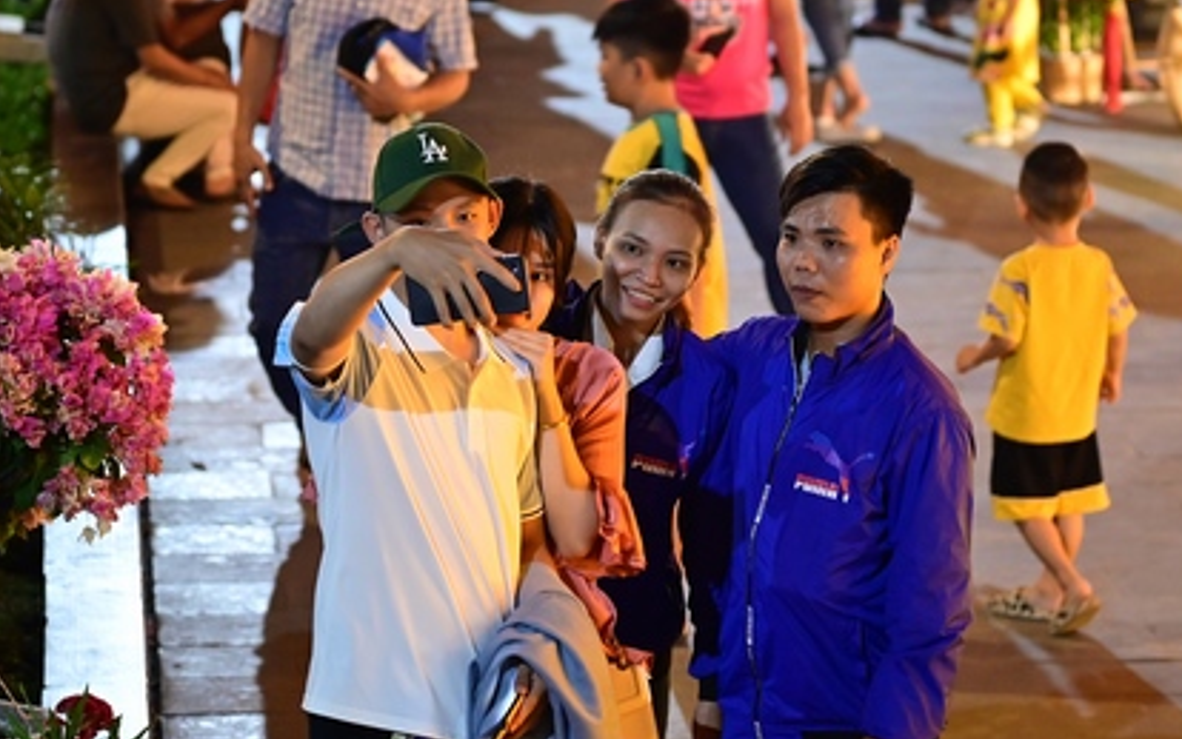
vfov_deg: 6.8
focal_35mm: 192
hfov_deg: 10.9
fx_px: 6187
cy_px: 154
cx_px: 645
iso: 4000
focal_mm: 120
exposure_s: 1/60
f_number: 4
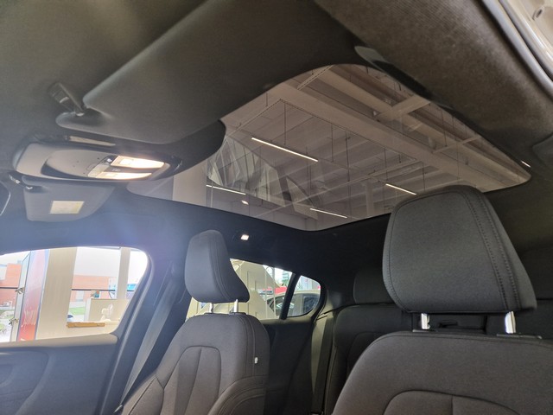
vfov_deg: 58.9
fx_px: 367
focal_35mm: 23
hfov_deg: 73.9
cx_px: 276
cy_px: 208
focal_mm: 5.4
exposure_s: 1/40
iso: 250
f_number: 1.8
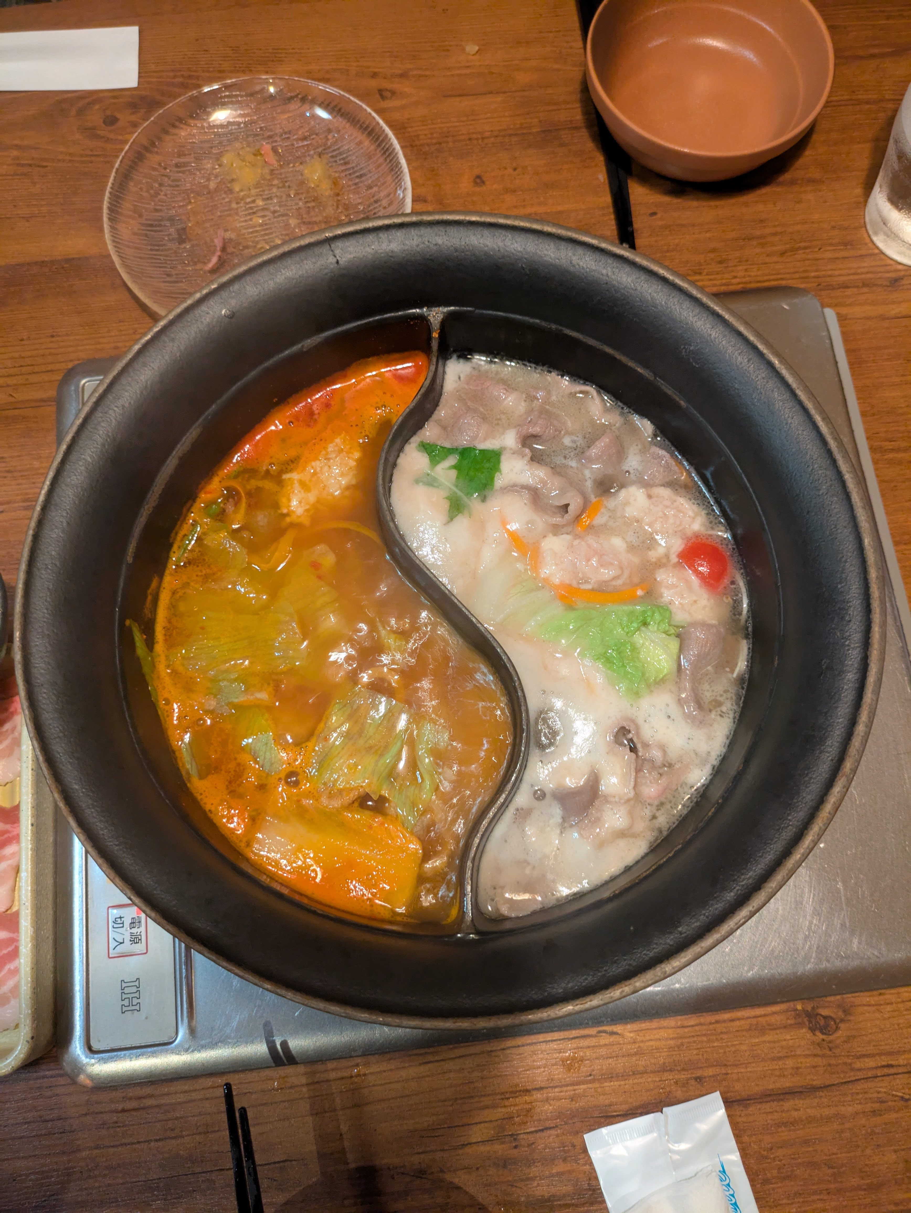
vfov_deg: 69.4
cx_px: 456
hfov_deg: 54.9
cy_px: 606
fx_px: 877
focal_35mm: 25
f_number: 1.89
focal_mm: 5.43
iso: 478
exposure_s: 1/24
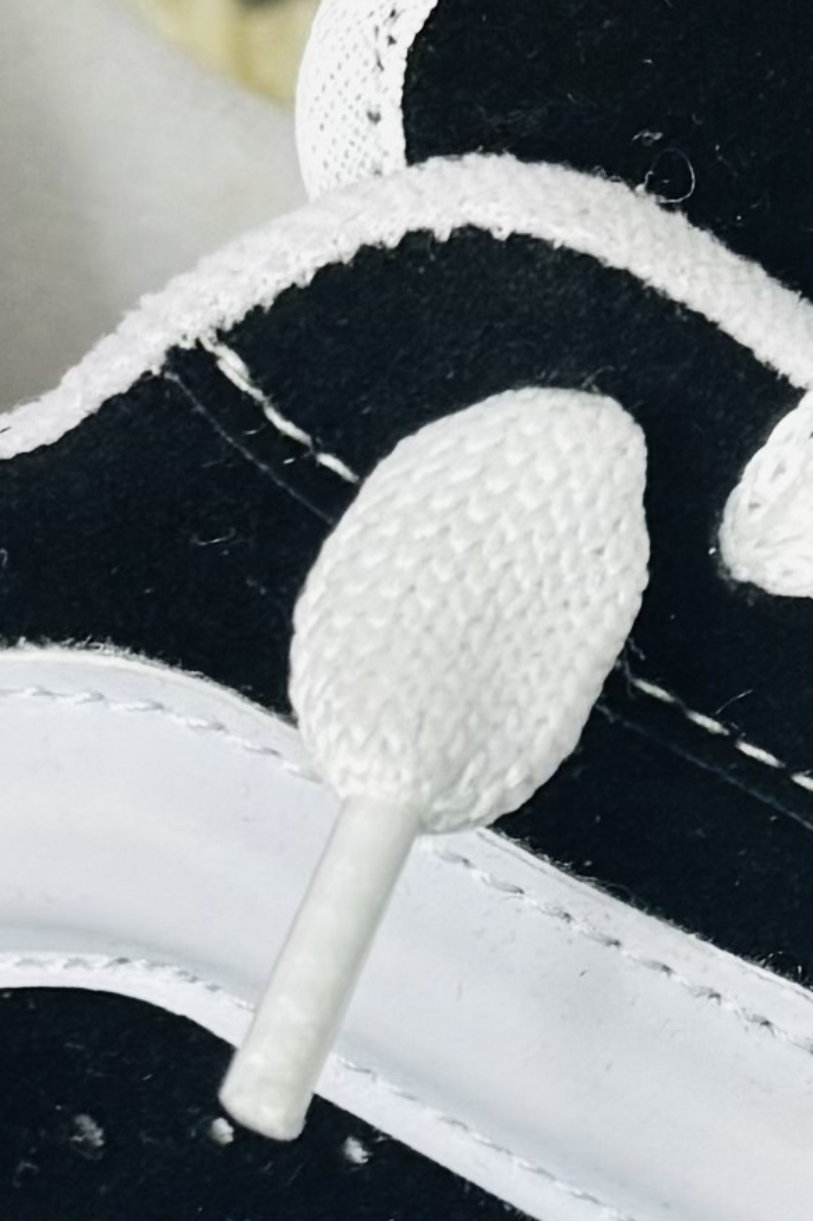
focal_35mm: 163
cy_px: 728
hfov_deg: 8.3
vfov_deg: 12.6
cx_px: 1181
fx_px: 5523
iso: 160
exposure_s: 1/50
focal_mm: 6.76
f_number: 1.78
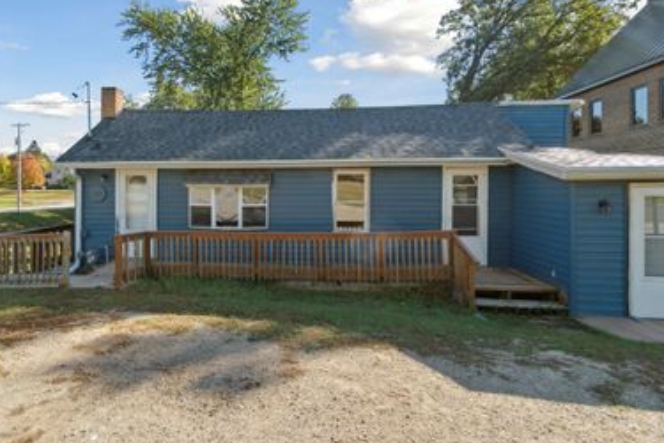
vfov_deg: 61.9
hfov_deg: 83.5
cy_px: 217
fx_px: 369
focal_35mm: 20
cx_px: 289
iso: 100
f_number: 7.1
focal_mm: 10
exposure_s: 1/160
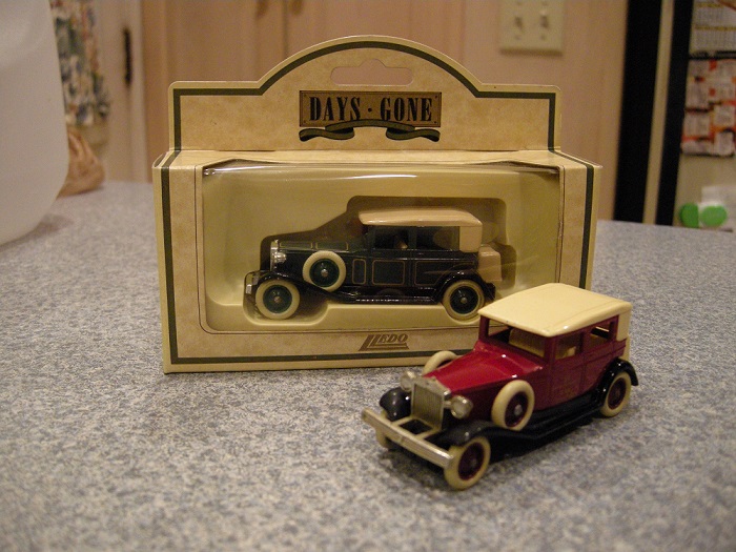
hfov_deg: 52.6
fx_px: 744
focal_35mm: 35
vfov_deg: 40.7
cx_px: 368
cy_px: 276
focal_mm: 7.5
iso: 400
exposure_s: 1/28.2
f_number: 2.7
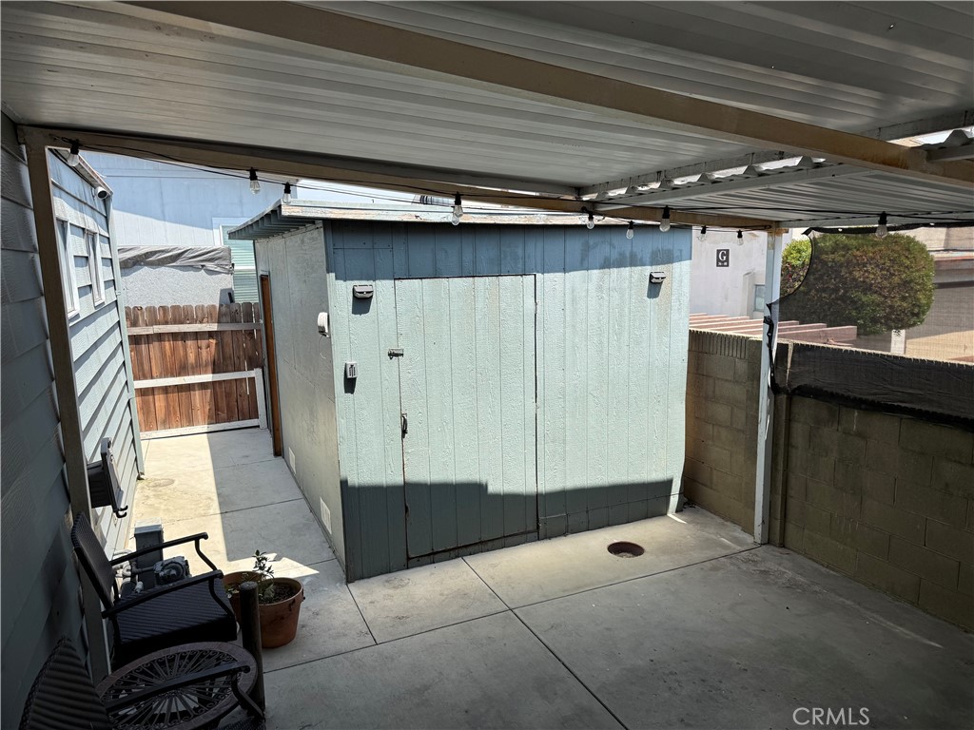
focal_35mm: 24
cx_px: 487
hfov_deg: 71.6
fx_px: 675
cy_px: 365
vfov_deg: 56.8
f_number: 1.78
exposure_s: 1/2110
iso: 80
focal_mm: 6.76
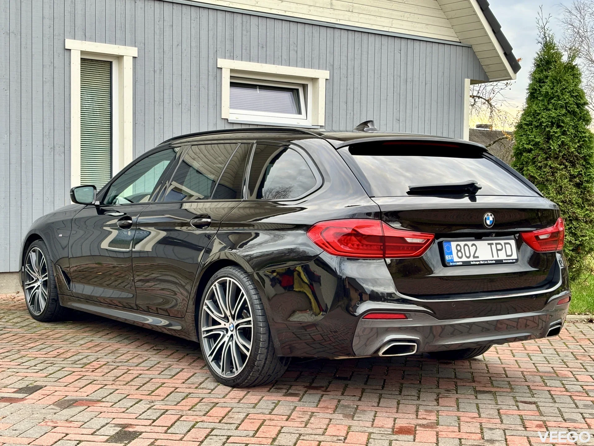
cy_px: 223
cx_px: 297
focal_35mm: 52
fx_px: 892
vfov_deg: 28.0
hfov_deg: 36.8
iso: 50
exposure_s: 1/108
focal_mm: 5.96
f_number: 1.6
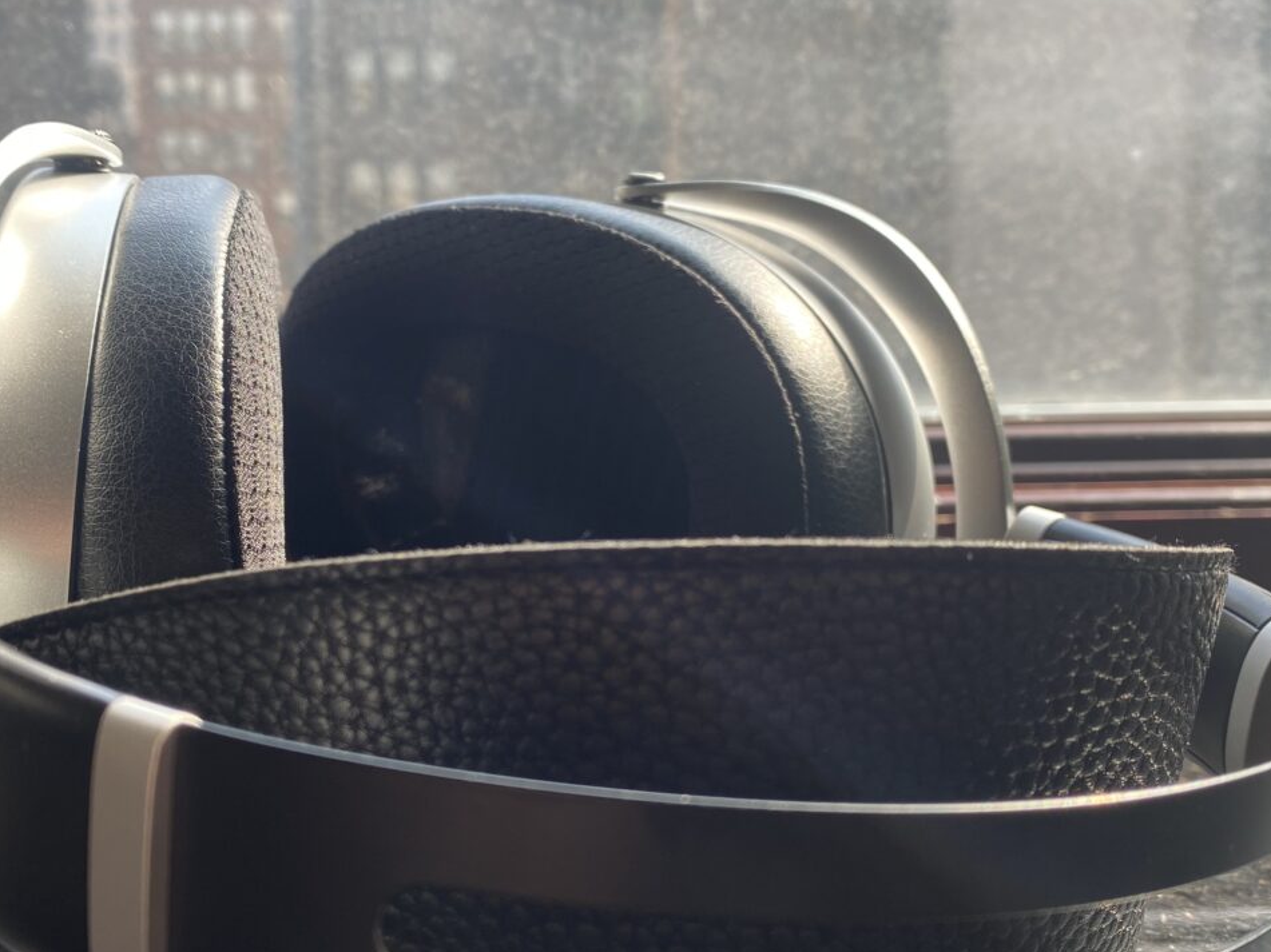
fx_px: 1542
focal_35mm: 42
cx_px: 617
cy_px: 616
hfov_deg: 44.8
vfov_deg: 34.1
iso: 32
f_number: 1.8
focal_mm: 4.25
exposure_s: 1/168
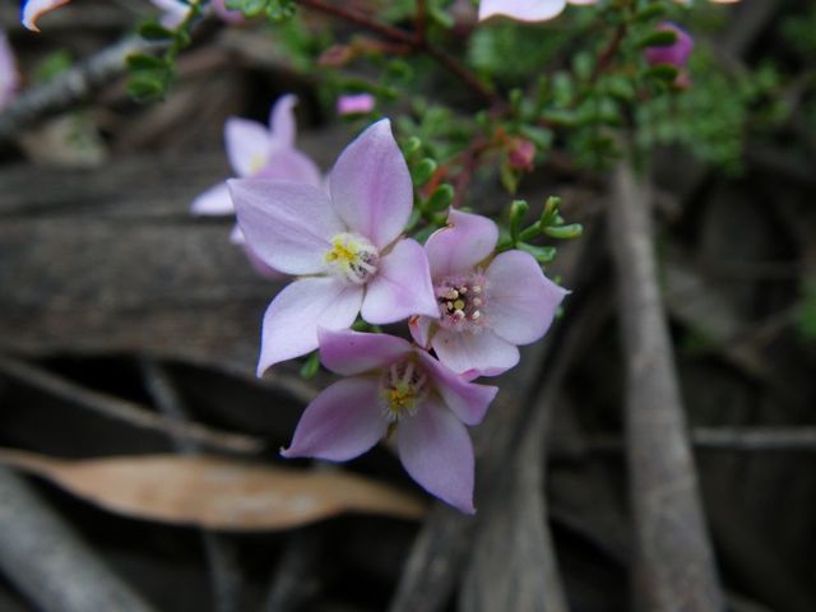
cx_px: 408
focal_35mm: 34
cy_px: 306
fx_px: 801
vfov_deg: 41.8
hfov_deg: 54.0
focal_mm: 6.1
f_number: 3.8
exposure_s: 1/50
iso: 100
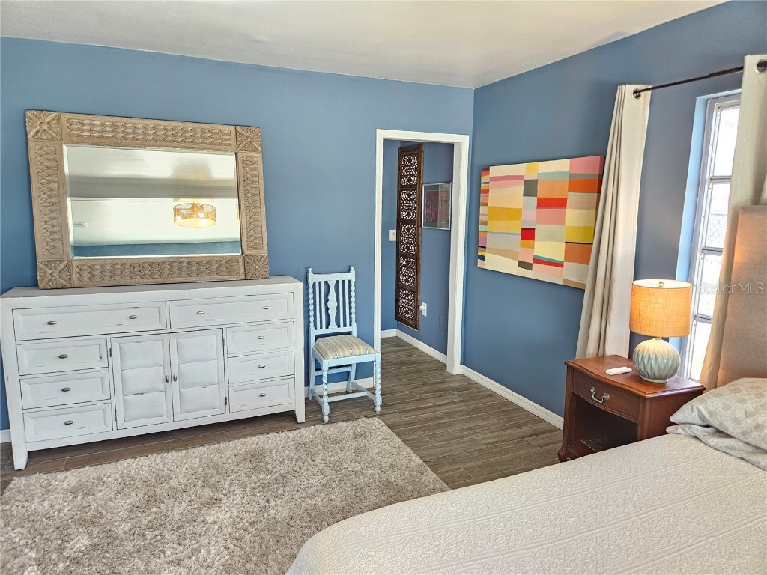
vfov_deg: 58.9
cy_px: 288
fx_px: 510
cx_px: 384
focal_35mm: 23
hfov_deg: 73.9
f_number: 1.8
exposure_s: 1/120
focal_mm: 5.4
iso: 400
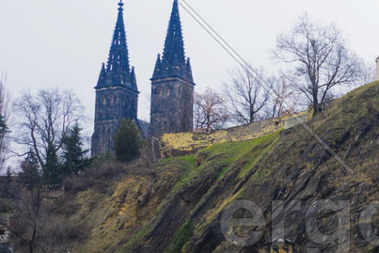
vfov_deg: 14.9
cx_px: 402
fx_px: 958
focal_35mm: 91
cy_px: 223
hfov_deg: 21.4
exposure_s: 1/60
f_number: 5.6
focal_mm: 28
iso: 100
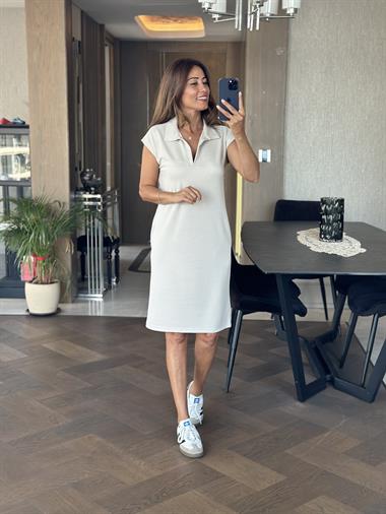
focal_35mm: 48
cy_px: 257
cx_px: 193
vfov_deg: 39.6
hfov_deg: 30.3
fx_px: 713
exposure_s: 1/61
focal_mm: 6.86
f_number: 1.78
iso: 125
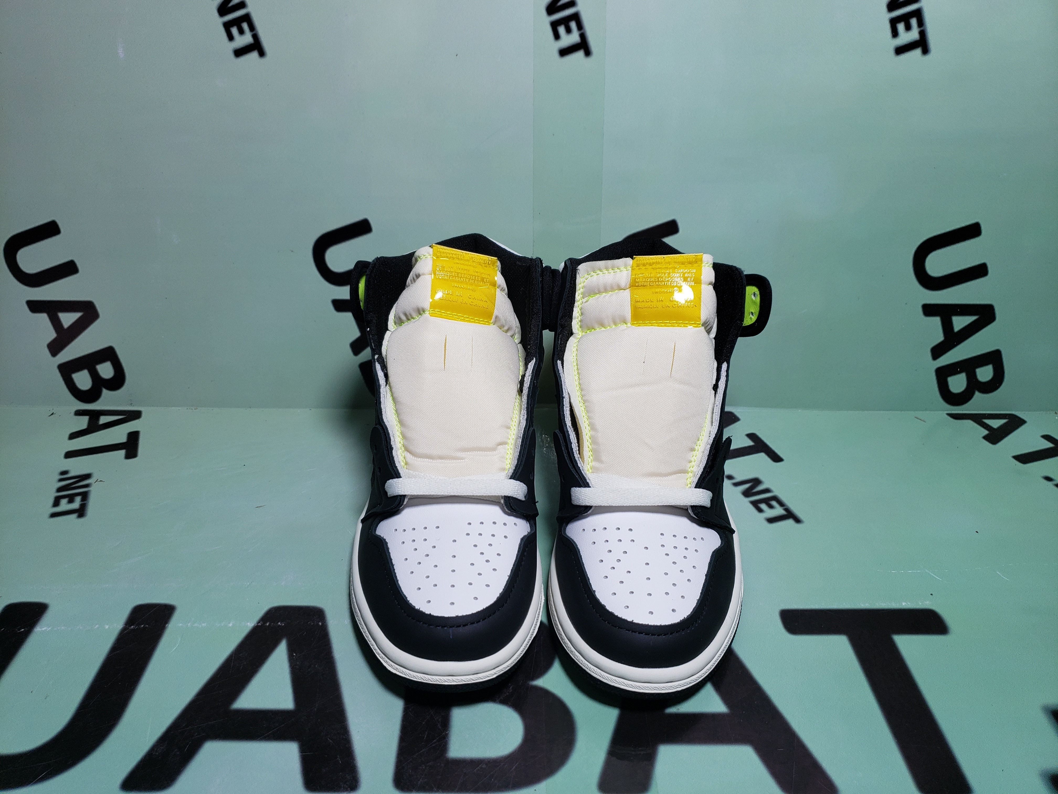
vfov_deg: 53.1
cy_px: 397
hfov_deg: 67.3
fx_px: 795
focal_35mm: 26
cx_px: 529
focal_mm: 4.3
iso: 50
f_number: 1.5
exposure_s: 1/532
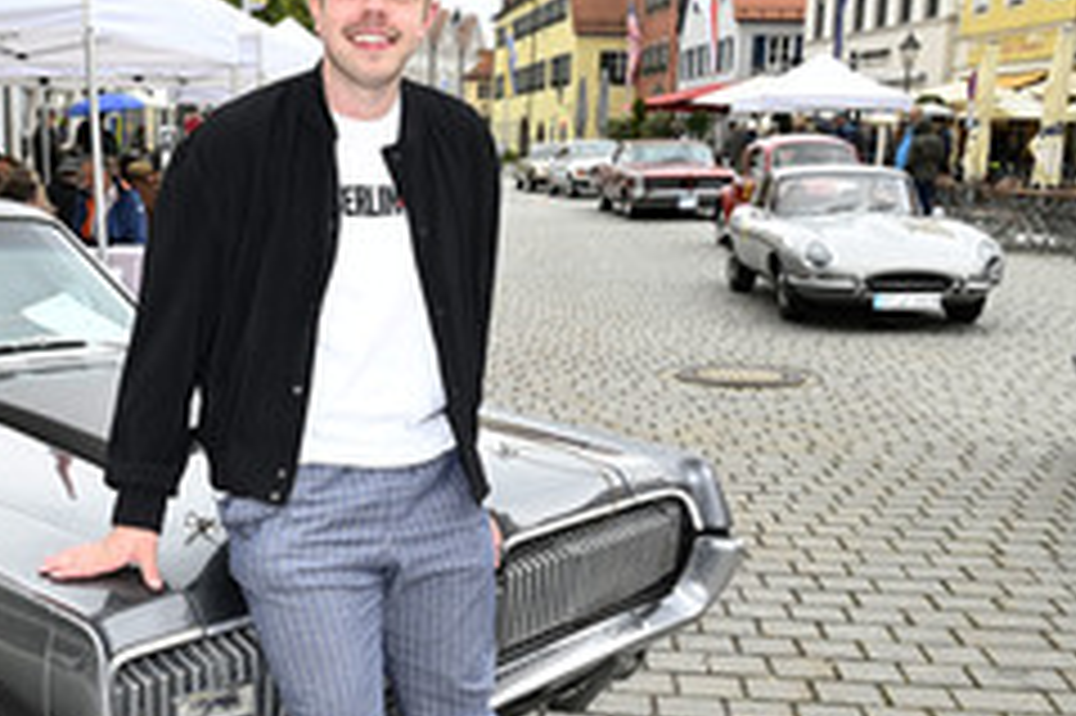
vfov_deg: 26.3
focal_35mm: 51
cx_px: 304
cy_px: 486
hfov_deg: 38.2
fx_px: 1523
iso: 320
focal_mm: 27
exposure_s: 1/160
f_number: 6.3
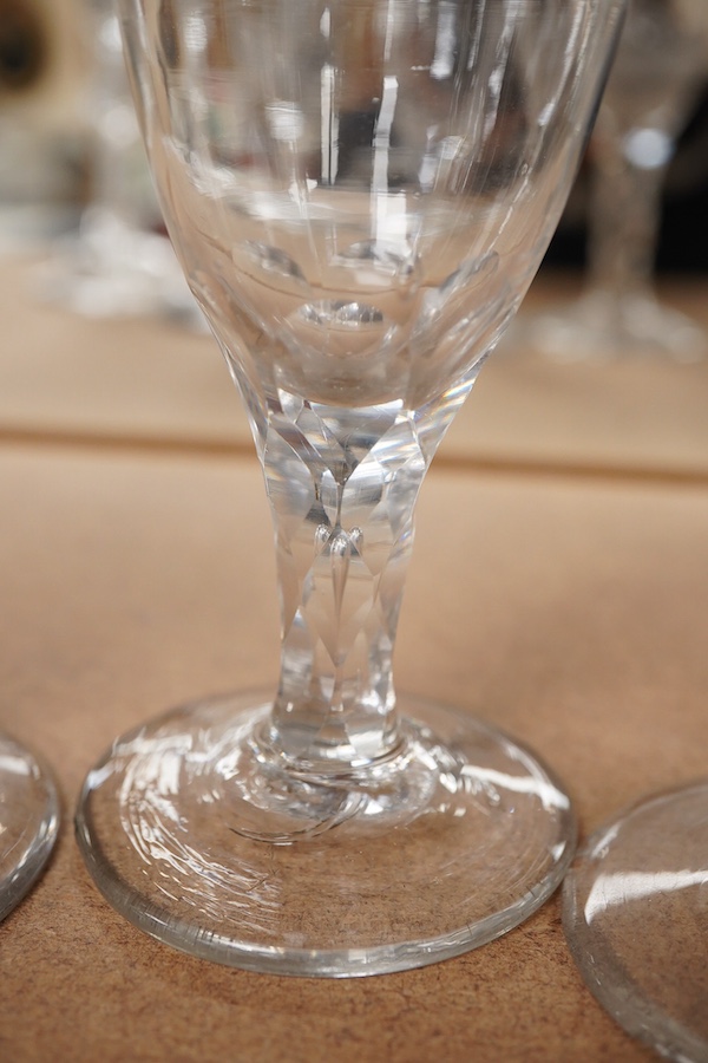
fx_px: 1327
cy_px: 532
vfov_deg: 43.6
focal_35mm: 45
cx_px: 354
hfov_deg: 29.9
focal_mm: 30
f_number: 8
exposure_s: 1/125
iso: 1250
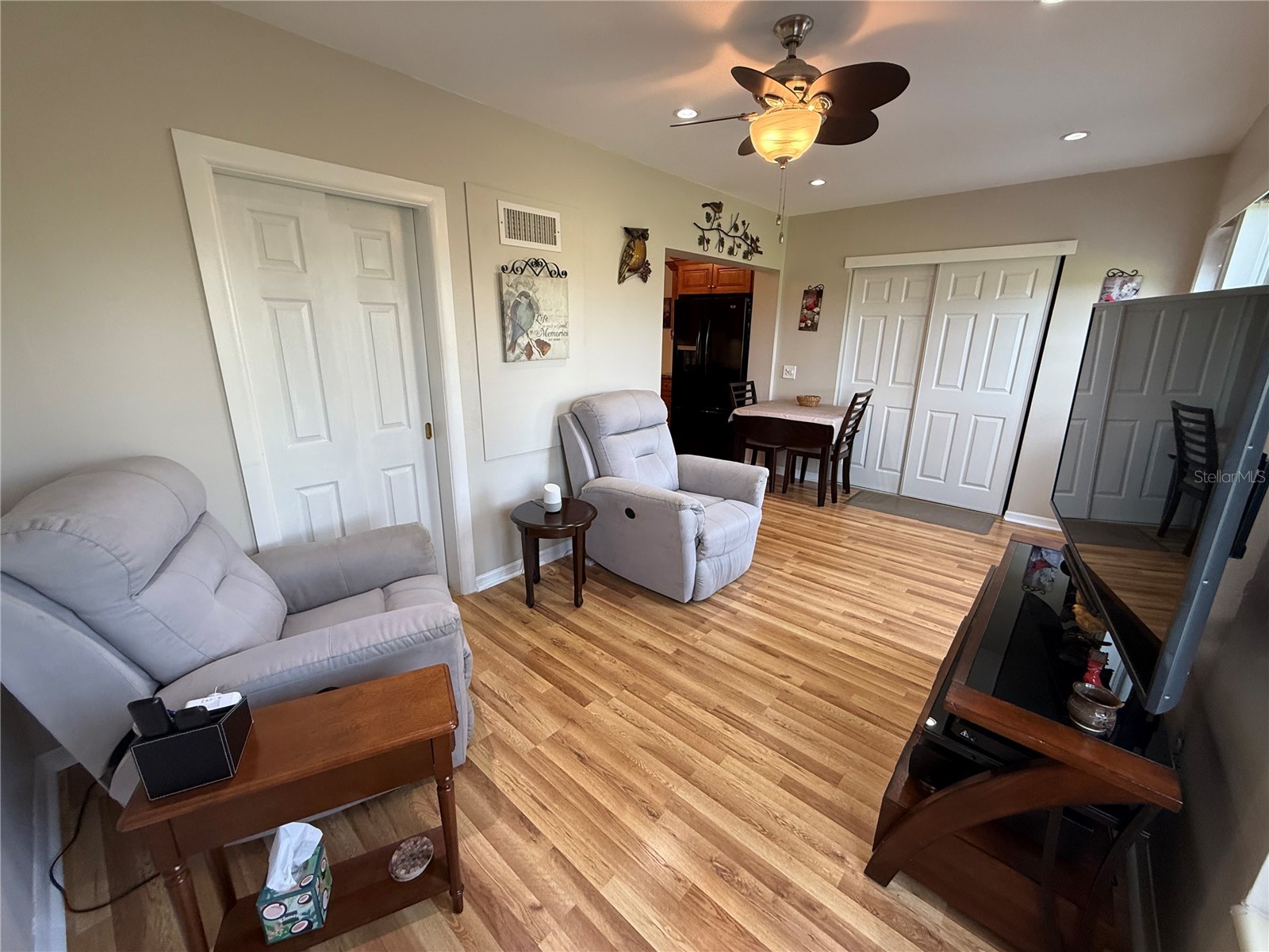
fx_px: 513
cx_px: 634
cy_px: 476
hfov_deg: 102.1
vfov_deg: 85.7
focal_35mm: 14
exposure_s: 1/120
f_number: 2.2
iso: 200
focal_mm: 2.22
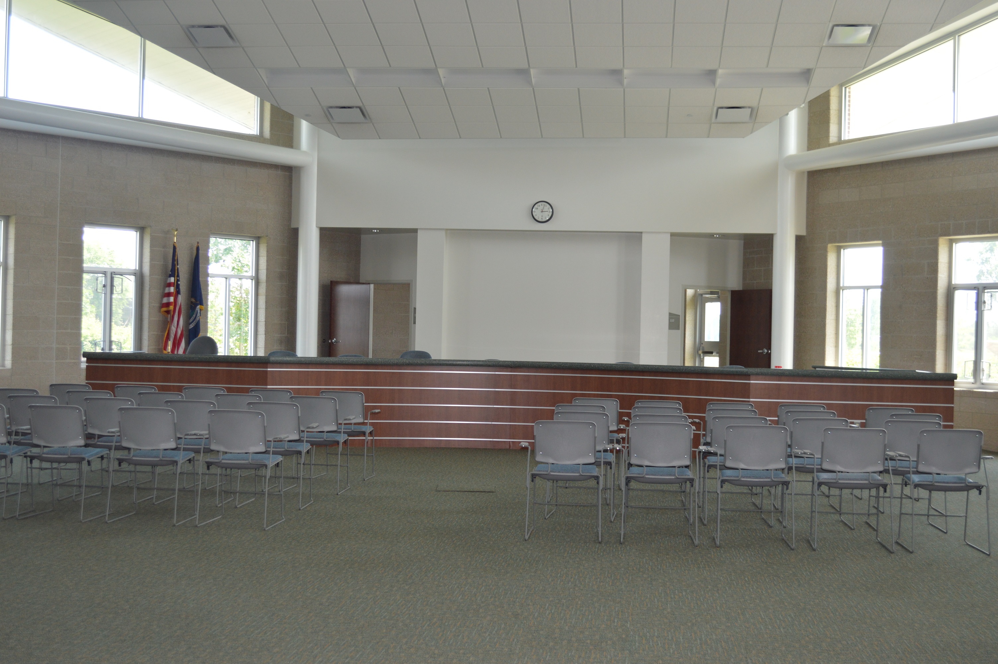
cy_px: 332
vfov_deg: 29.8
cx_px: 499
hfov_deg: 43.6
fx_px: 1246
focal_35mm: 45
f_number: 4.5
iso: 400
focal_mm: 30
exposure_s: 1/125
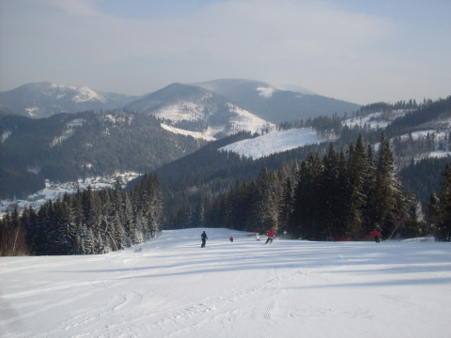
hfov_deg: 49.0
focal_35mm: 38
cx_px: 226
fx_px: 495
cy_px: 169
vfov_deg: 37.7
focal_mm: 6.3
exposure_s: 1/350
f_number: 8.4
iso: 80
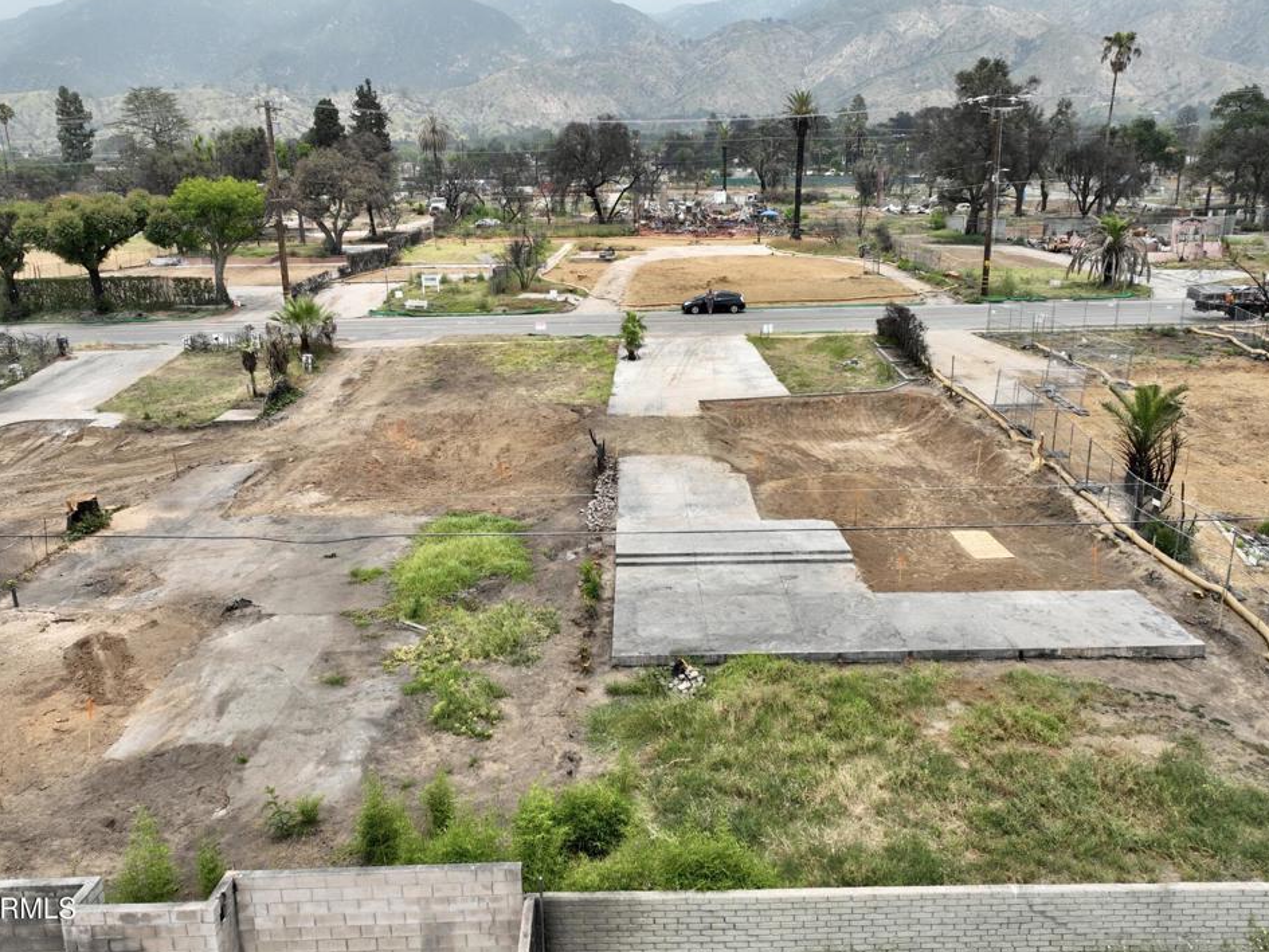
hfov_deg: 67.3
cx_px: 662
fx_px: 953
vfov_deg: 53.0
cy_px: 440
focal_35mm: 26
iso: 100
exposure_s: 1/320
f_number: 2.8
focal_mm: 12.29
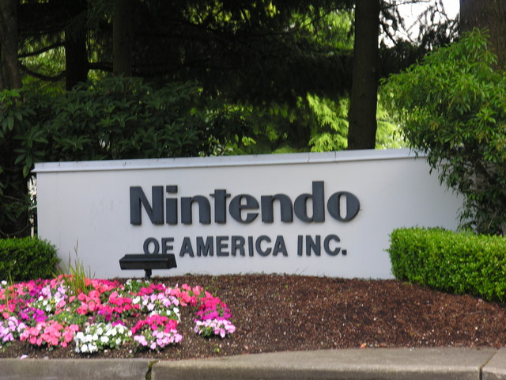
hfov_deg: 11.3
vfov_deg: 8.5
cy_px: 190
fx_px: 2558
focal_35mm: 175
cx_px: 253
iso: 50
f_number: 4
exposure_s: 1/60.3
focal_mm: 44.5
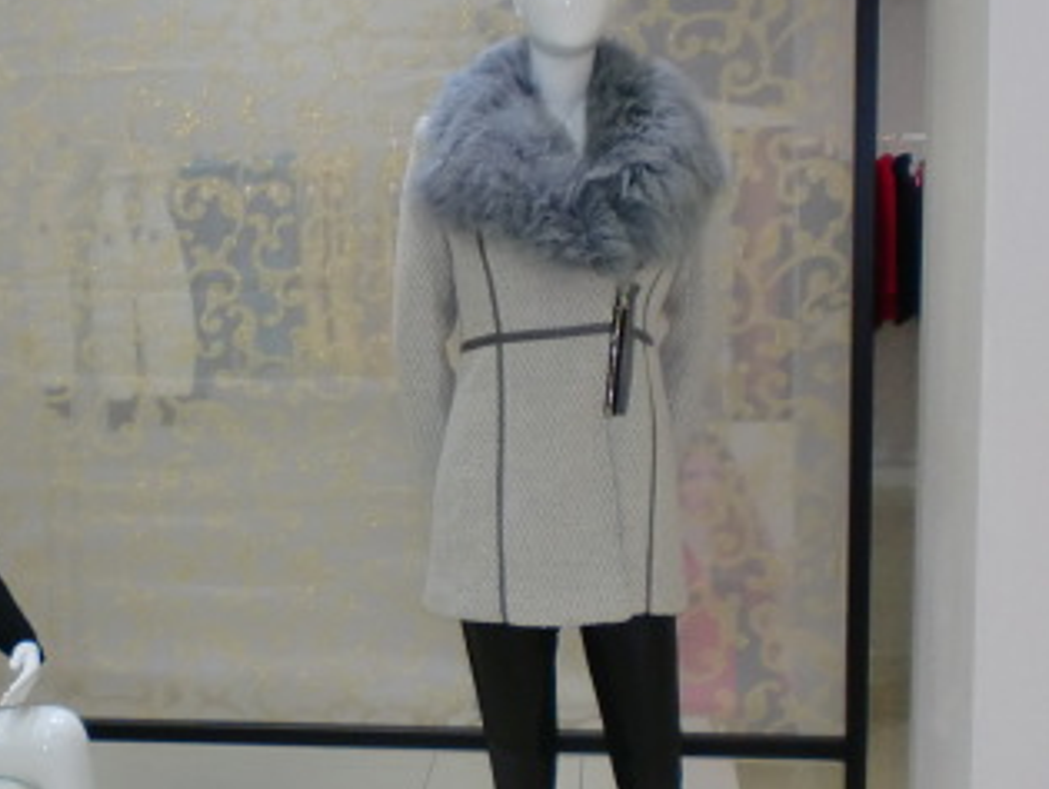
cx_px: 137
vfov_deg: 20.7
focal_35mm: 71
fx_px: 2154
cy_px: 479
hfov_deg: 26.6
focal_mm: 6.3
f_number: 3.1
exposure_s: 1/60
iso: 160
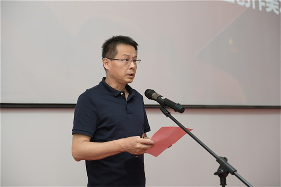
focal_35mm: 58
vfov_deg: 23.3
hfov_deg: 34.5
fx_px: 452
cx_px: 140
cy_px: 94
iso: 1250
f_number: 3.2
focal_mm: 58
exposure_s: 1/160
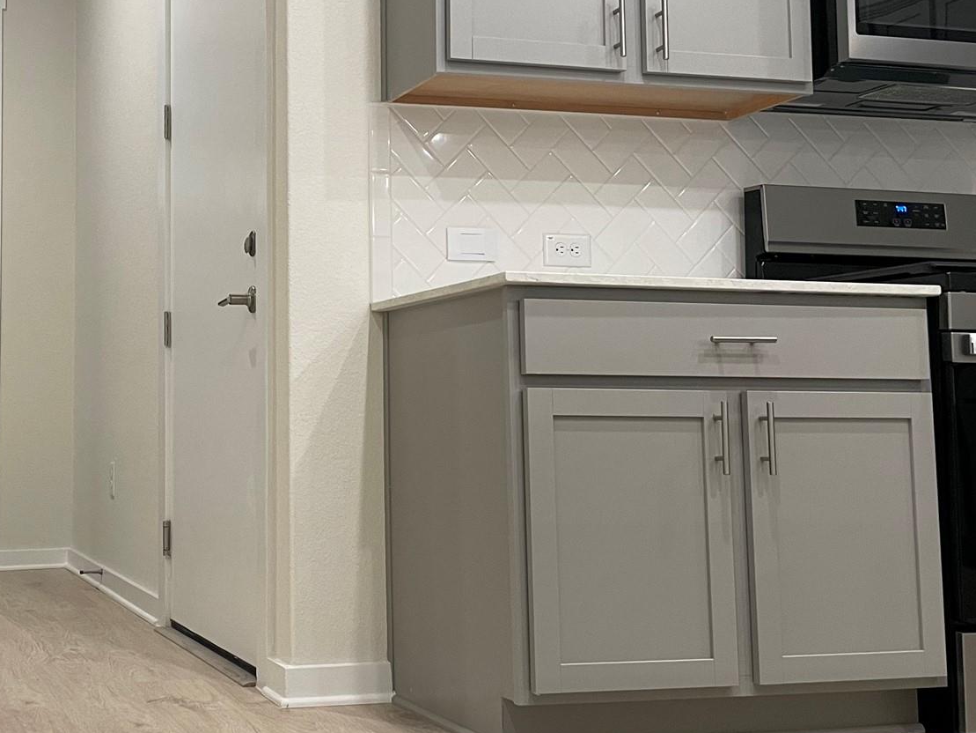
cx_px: 176
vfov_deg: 30.2
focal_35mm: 48
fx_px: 1354
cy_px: 306
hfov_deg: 38.0
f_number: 1.6
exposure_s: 1/60
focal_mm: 4.2
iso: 125
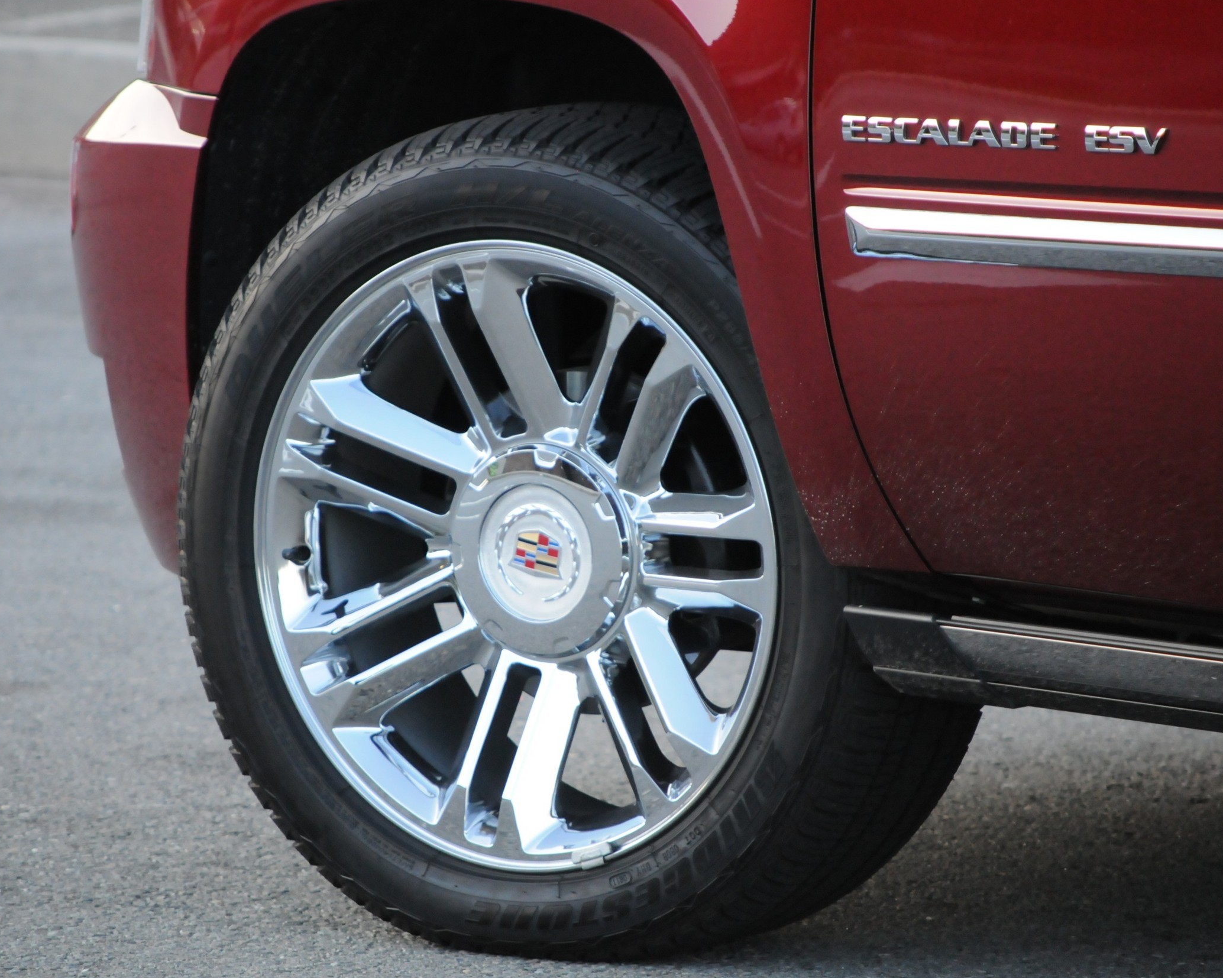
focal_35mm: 298
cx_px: 588
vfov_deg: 5.2
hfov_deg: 6.5
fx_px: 10770
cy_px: 489
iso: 2000
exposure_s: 1/400
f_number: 5.3
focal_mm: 175
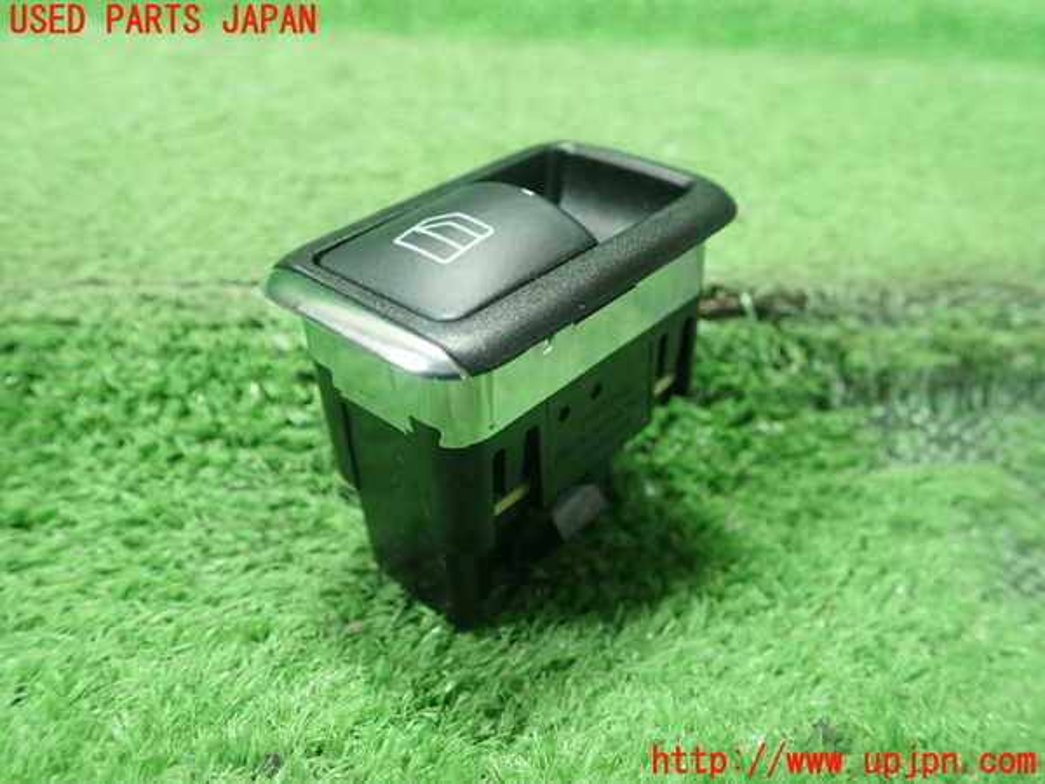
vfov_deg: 46.8
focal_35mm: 30
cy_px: 392
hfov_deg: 60.0
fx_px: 906
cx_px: 522
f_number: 2.3
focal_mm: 5.5
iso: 800
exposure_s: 1/125
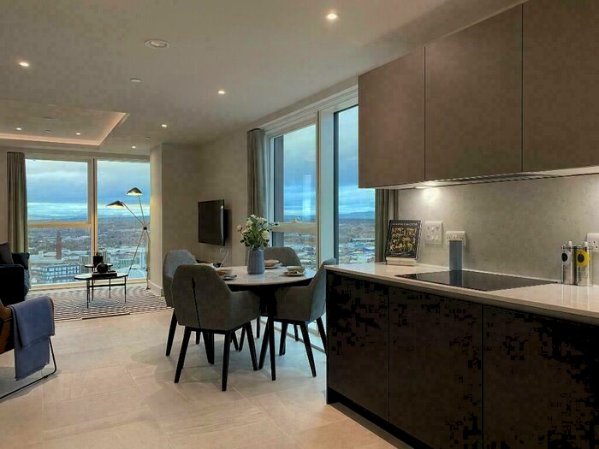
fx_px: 450
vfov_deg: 53.1
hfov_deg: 67.3
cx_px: 300
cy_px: 224
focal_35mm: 26
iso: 64
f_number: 1.8
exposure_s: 1/50
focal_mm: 4.25
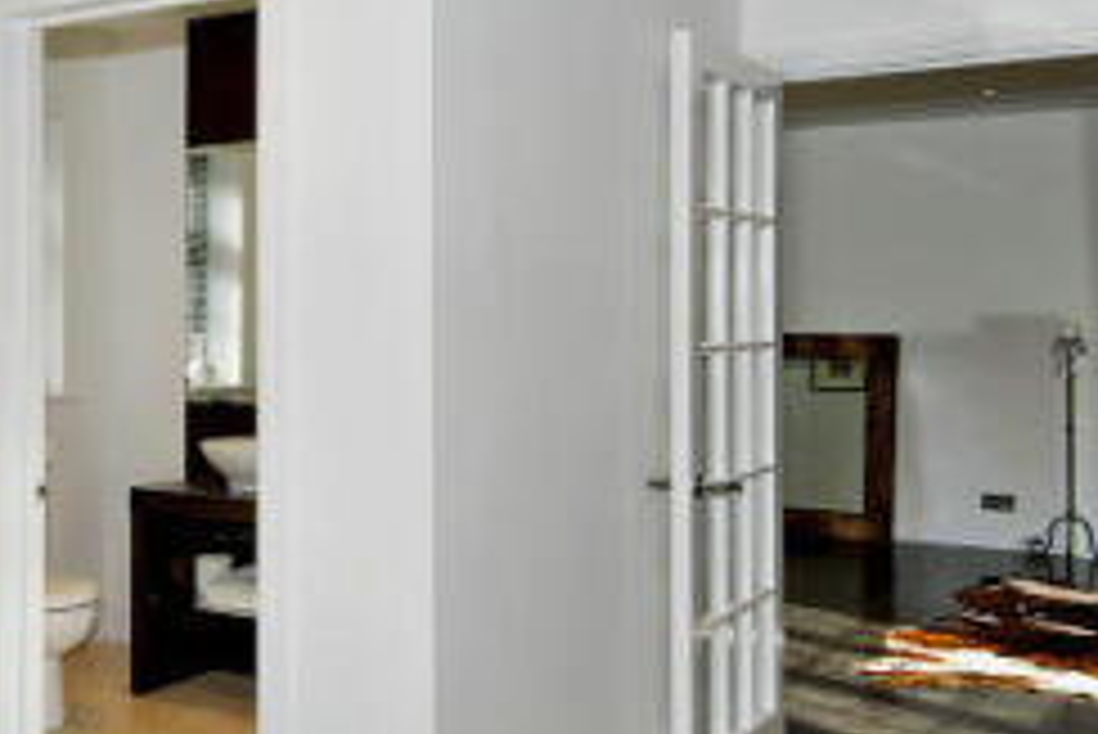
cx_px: 241
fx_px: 1312
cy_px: 462
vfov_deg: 31.1
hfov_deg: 43.6
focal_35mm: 43
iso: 250
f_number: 7.1
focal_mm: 16
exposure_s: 1/40
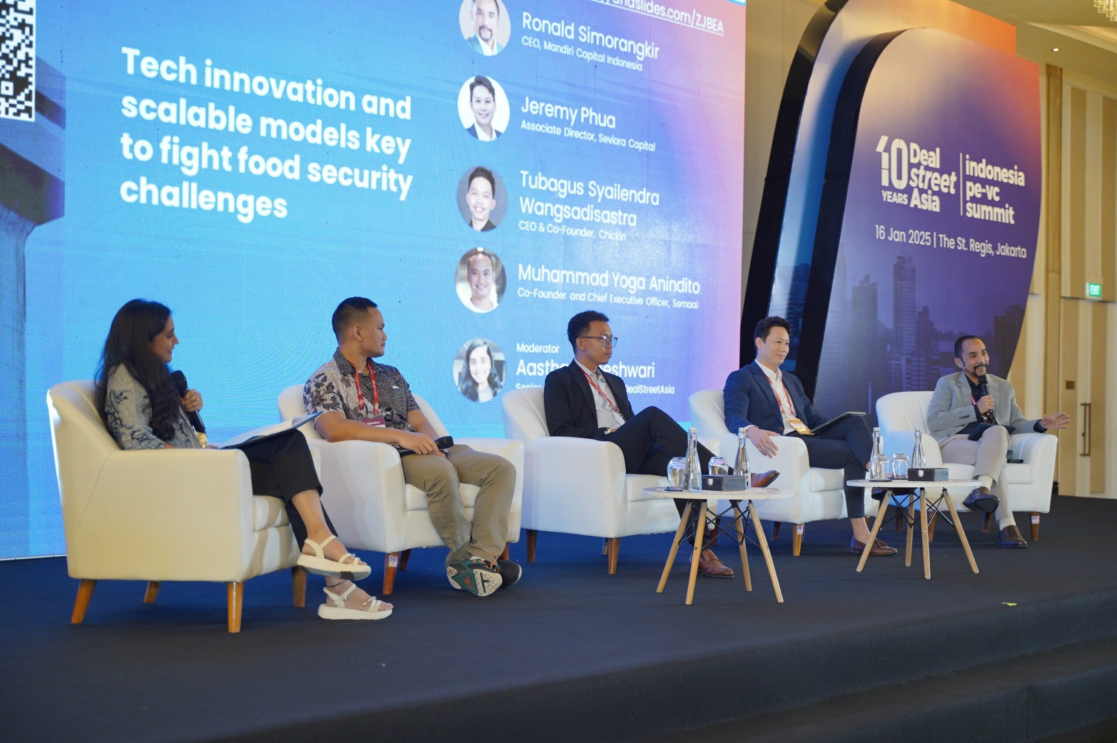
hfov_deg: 39.6
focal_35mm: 50
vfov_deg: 26.9
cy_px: 372
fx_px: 1550
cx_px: 558
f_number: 2.8
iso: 1000
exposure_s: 1/125
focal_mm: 50
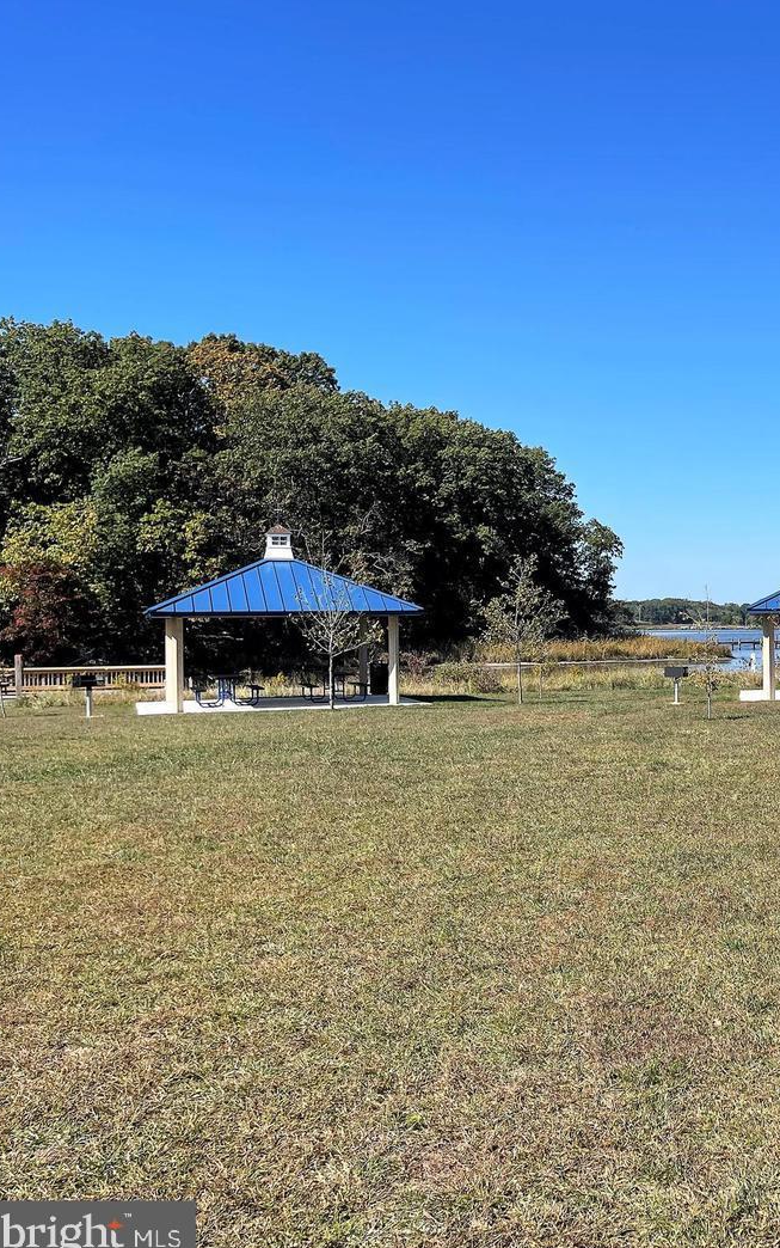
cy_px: 624
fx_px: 1292
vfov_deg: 51.5
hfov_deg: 30.3
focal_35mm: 38
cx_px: 846
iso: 32
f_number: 1.6
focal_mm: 5.1
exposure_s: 1/3788
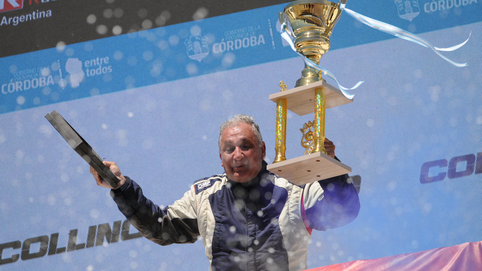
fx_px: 3112
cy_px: 117
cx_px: 241
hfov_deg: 8.9
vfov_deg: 5.0
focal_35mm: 244
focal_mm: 155
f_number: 5
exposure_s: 1/1600
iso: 200
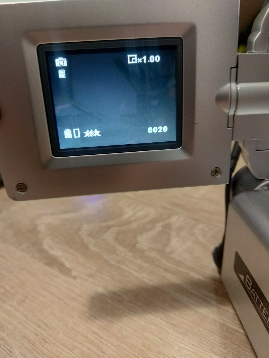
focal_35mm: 26
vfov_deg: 67.3
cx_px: 134
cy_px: 179
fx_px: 269
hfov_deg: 53.1
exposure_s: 1/25
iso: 1600
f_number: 2.2
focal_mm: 3.81
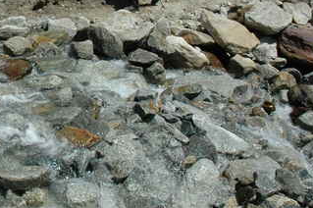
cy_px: 52
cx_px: 1
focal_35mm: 61
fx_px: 530
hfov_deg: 30.6
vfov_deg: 22.0
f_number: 11
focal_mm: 18
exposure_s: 1/400
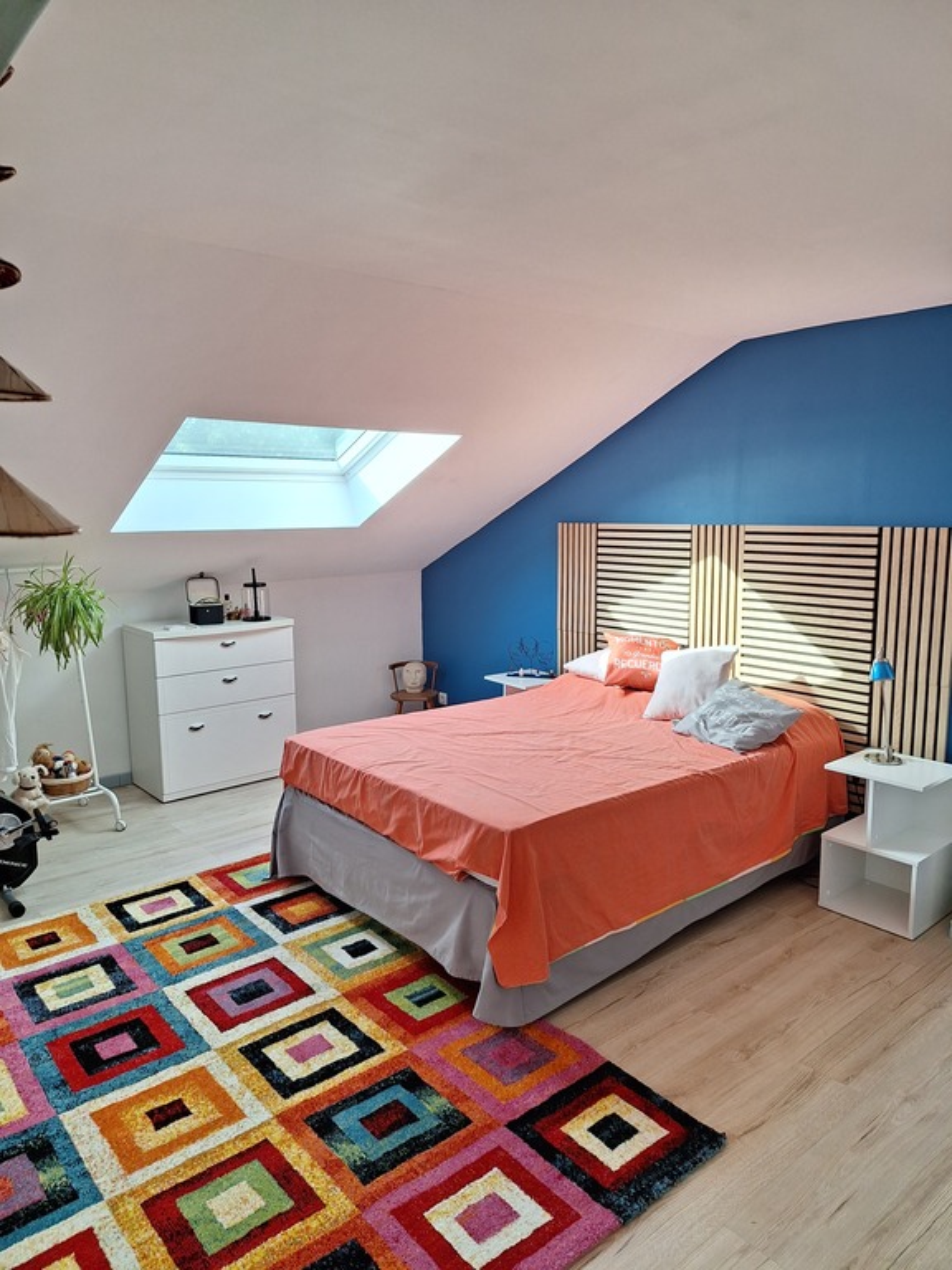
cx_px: 476
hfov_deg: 58.9
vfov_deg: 73.9
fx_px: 843
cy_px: 635
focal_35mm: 23
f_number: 1.8
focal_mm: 5.54
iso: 40
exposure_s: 1/140
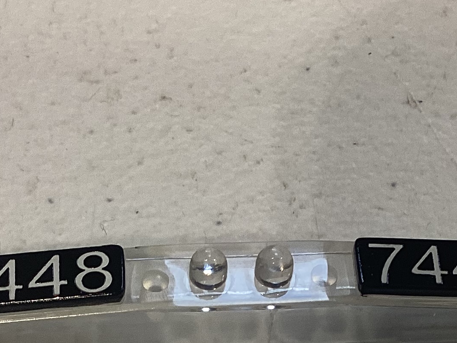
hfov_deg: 20.6
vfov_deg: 15.0
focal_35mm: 95
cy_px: 419
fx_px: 1254
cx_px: 263
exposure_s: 1/60
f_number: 2.4
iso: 64
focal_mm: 3.3
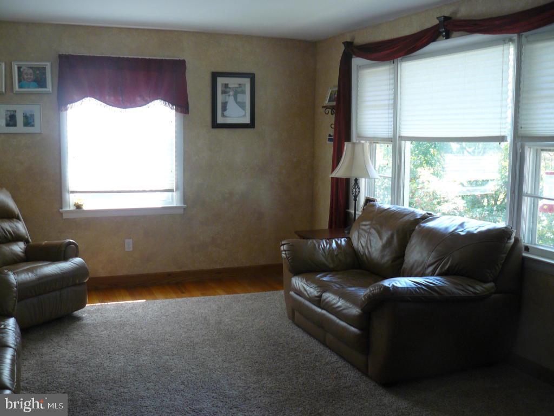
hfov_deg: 51.4
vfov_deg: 39.7
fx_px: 576
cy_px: 208
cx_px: 277
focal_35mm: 36
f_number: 2.8
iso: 125
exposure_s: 1/30
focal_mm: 6
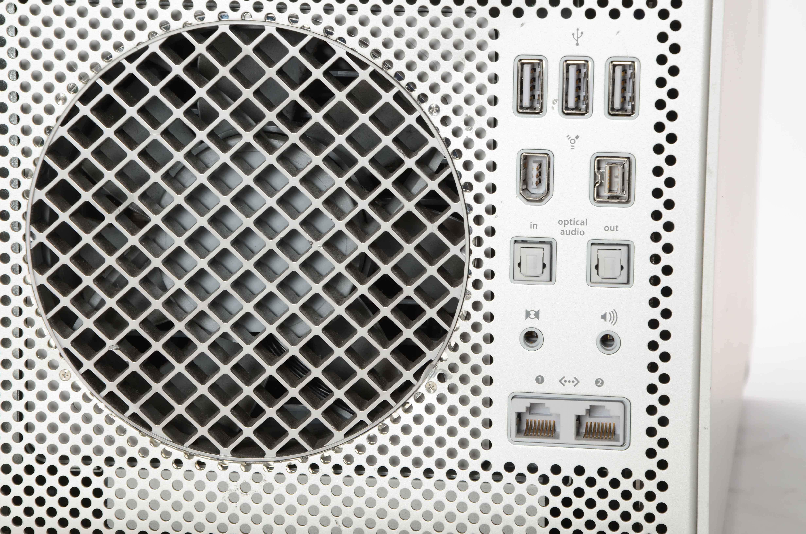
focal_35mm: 158
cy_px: 267
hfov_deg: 13.1
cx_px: 403
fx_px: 3519
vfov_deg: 8.7
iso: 200
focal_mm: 105
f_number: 14
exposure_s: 1/160
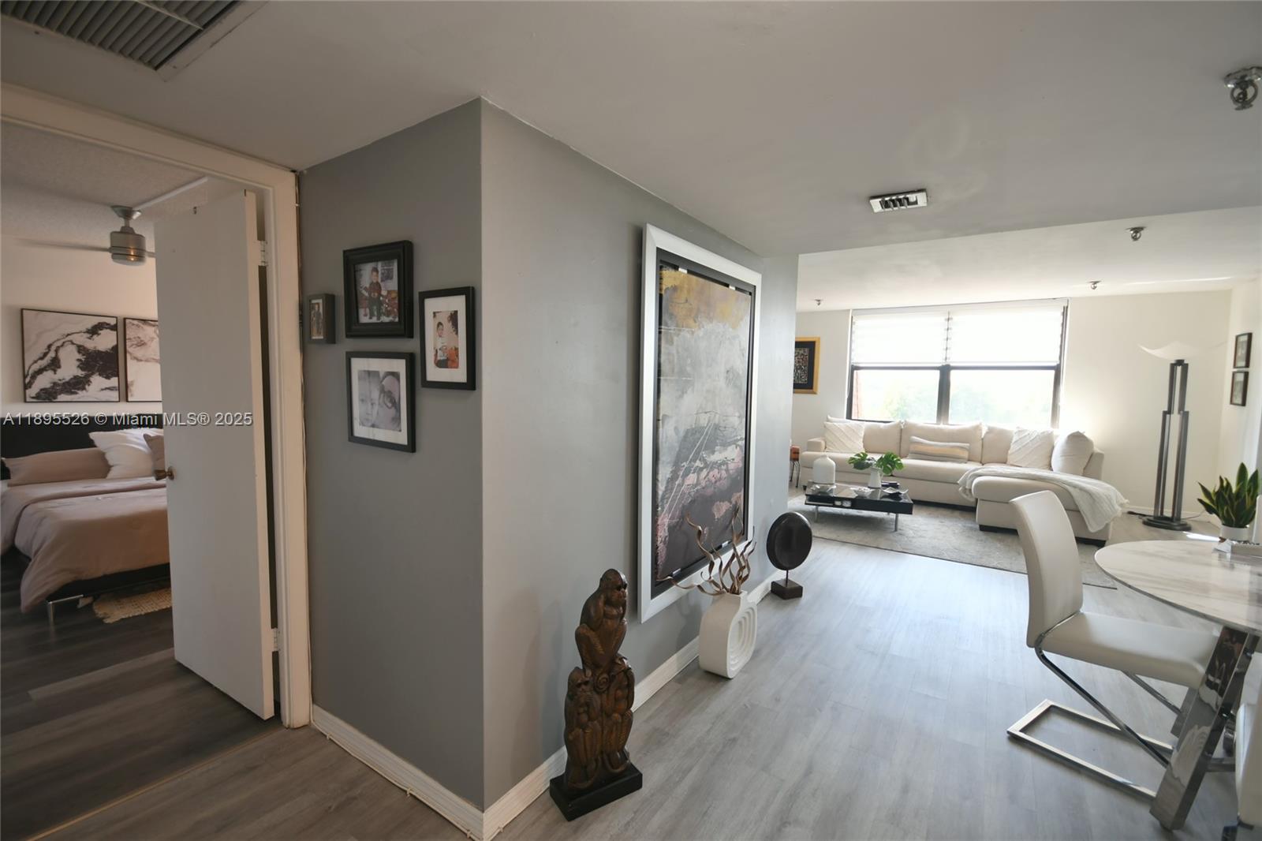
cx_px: 631
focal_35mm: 15
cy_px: 420
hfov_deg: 100.4
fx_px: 526
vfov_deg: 77.3
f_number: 4
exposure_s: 1/25
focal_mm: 10
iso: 400
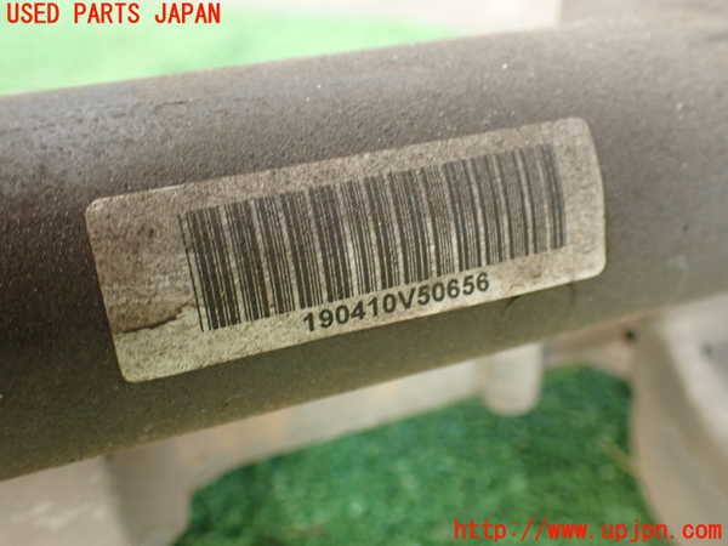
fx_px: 757
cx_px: 364
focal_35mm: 36
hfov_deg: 51.4
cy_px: 273
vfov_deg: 39.7
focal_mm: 6.37
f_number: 2.5
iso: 320
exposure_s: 1/40
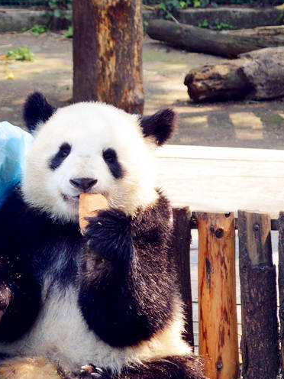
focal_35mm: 144
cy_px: 196
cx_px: -27
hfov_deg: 10.2
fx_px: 1574
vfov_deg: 13.7
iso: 320
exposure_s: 1/125
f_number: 5.6
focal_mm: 55
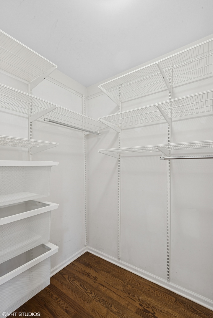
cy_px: 159
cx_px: 106
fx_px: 142
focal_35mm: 16
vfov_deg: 96.7
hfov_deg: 73.8
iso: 400
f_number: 8
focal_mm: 16
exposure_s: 1/13
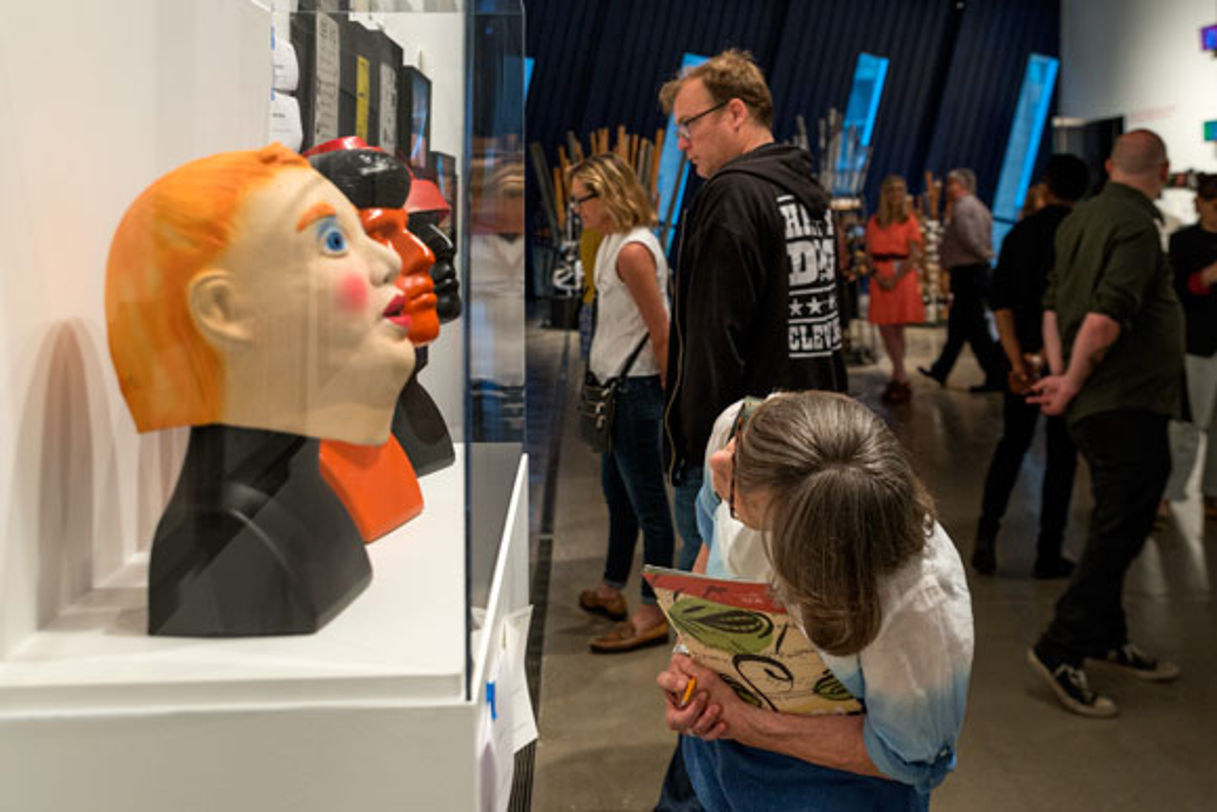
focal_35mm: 34
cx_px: 608
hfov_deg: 55.8
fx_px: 1150
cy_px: 406
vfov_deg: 38.9
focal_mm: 34
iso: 1250
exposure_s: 1/125
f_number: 4.8
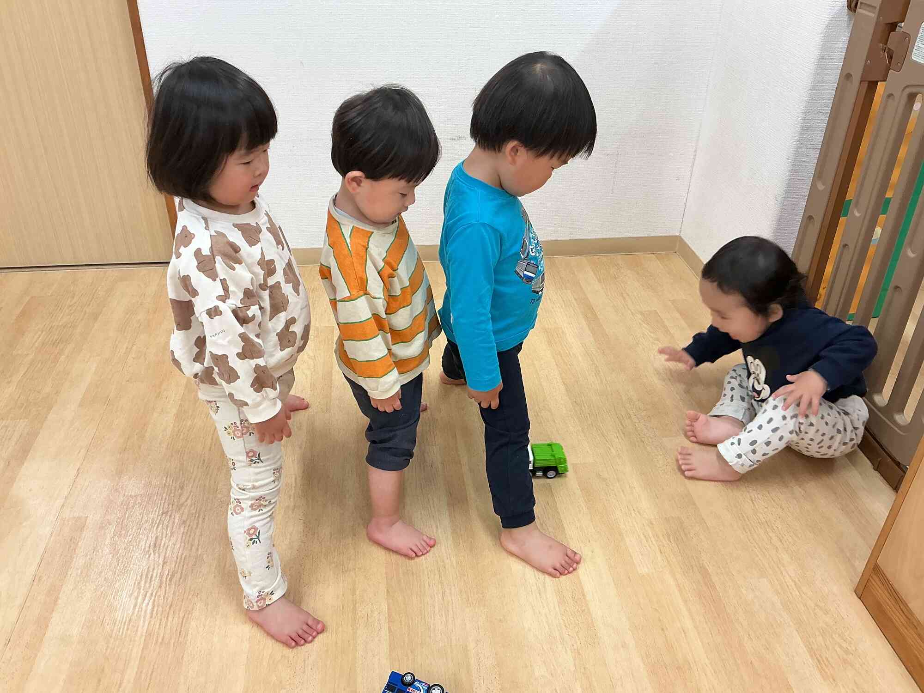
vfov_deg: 48.2
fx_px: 774
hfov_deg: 61.7
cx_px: 462
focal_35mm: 29
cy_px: 346
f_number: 1.8
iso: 40
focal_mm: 3
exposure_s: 1/60
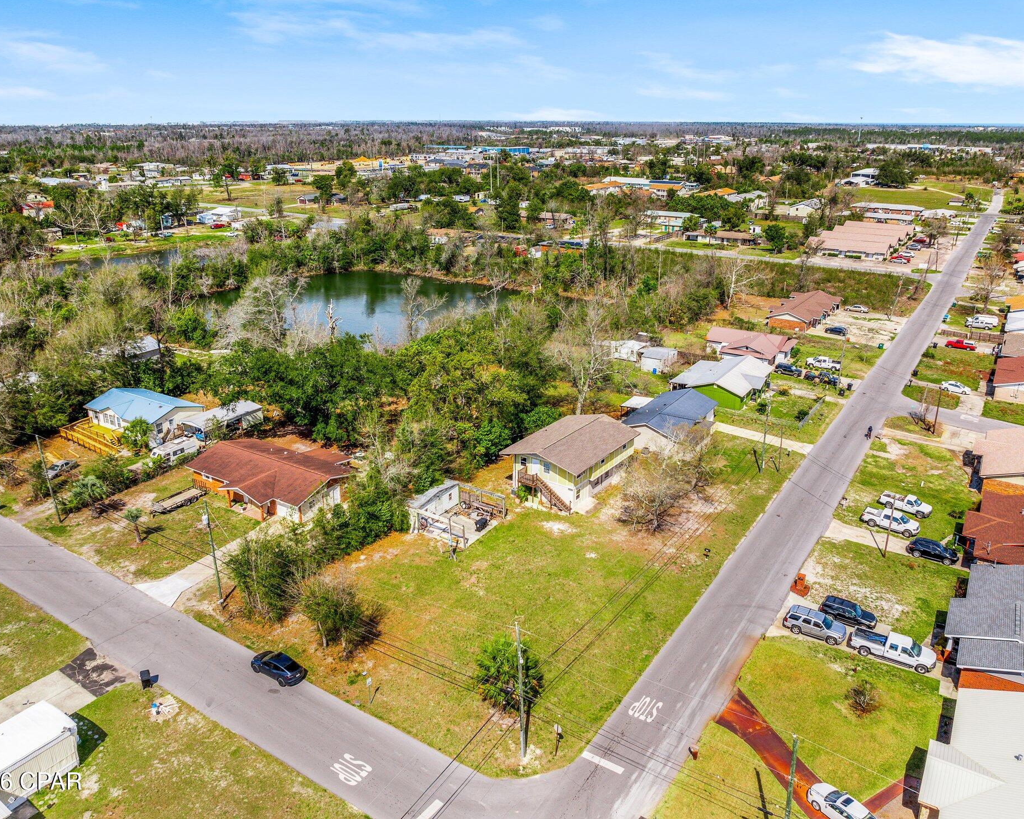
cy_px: 394
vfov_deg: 54.9
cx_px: 509
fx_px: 788
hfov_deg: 66.0
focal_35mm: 26
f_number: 4
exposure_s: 1/800
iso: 100
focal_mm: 12.29
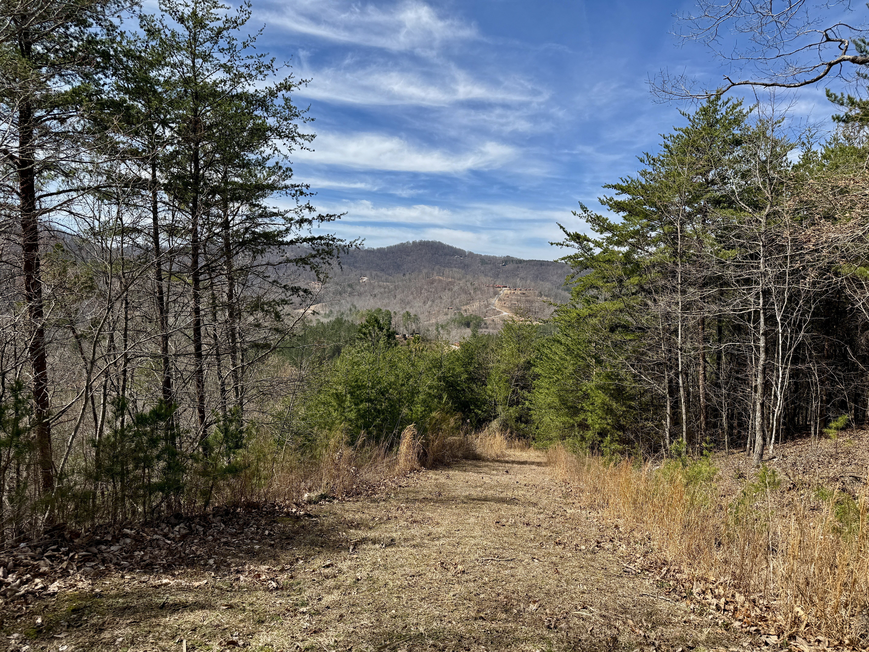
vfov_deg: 56.8
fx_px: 602
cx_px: 434
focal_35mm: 24
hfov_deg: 71.6
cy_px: 326
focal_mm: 6.76
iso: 80
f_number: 1.78
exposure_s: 1/4167
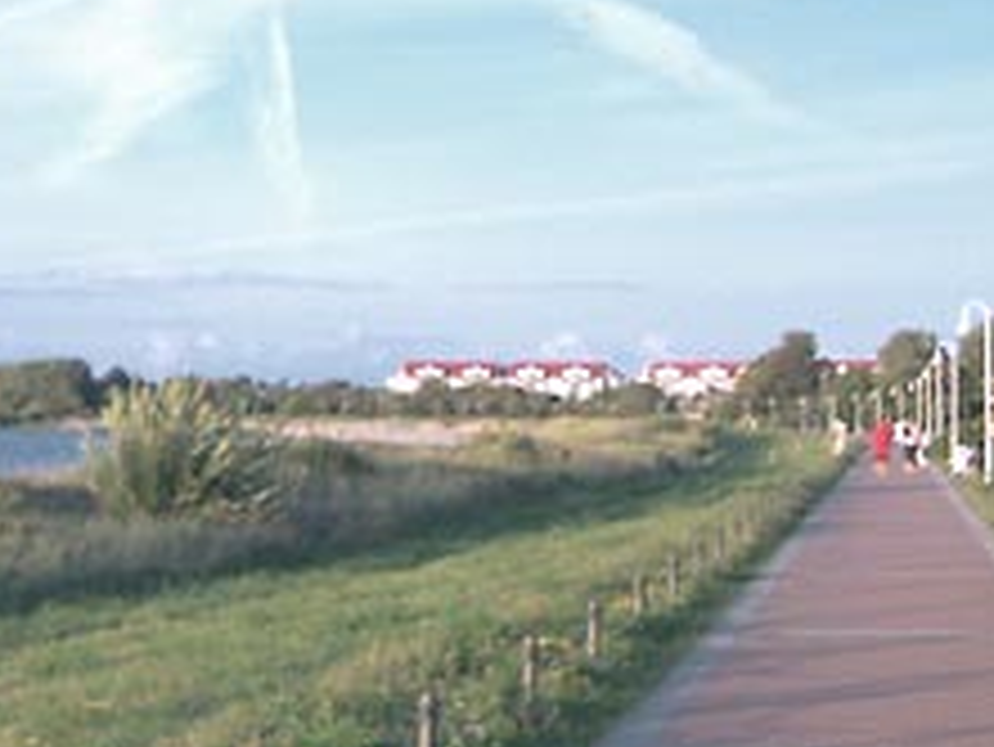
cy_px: 223
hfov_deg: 29.5
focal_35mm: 65
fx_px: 1867
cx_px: 288
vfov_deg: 22.5
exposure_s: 1/250
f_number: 2.8
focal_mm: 6.3
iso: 64
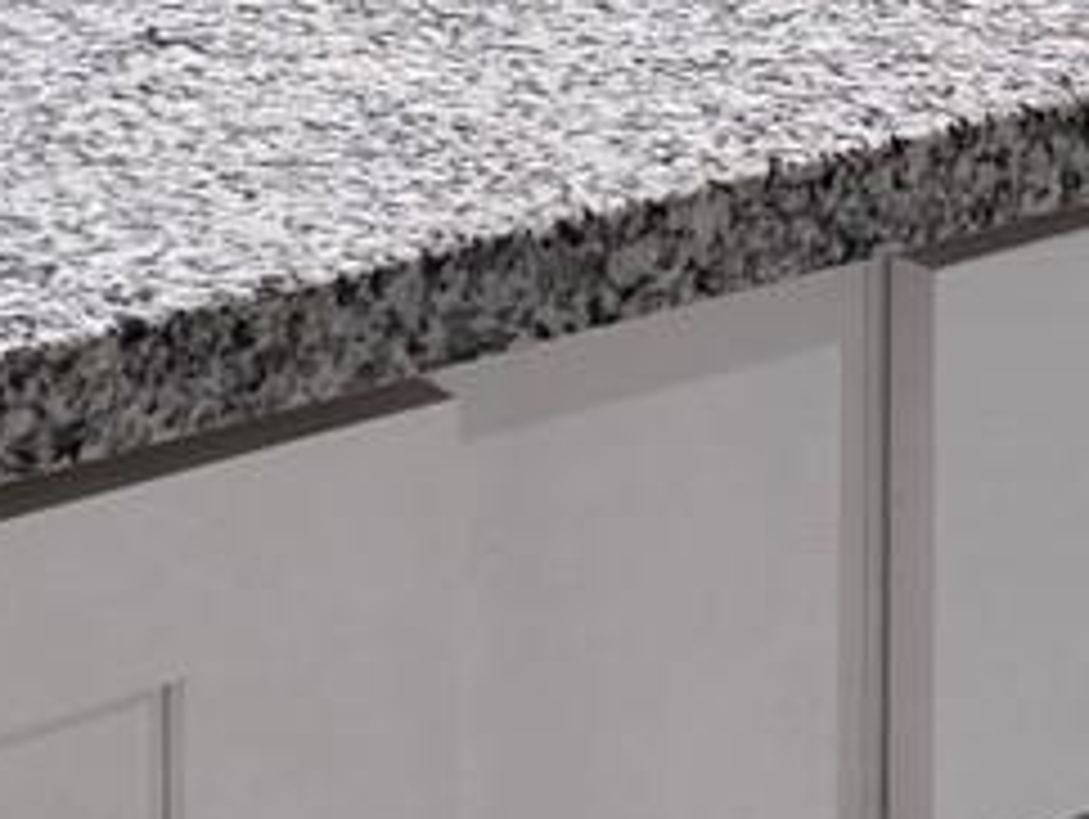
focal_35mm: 152
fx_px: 4787
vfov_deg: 9.1
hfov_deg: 12.9
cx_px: 981
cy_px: -922
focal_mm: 5.4
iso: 160
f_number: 1.8
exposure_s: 1/120
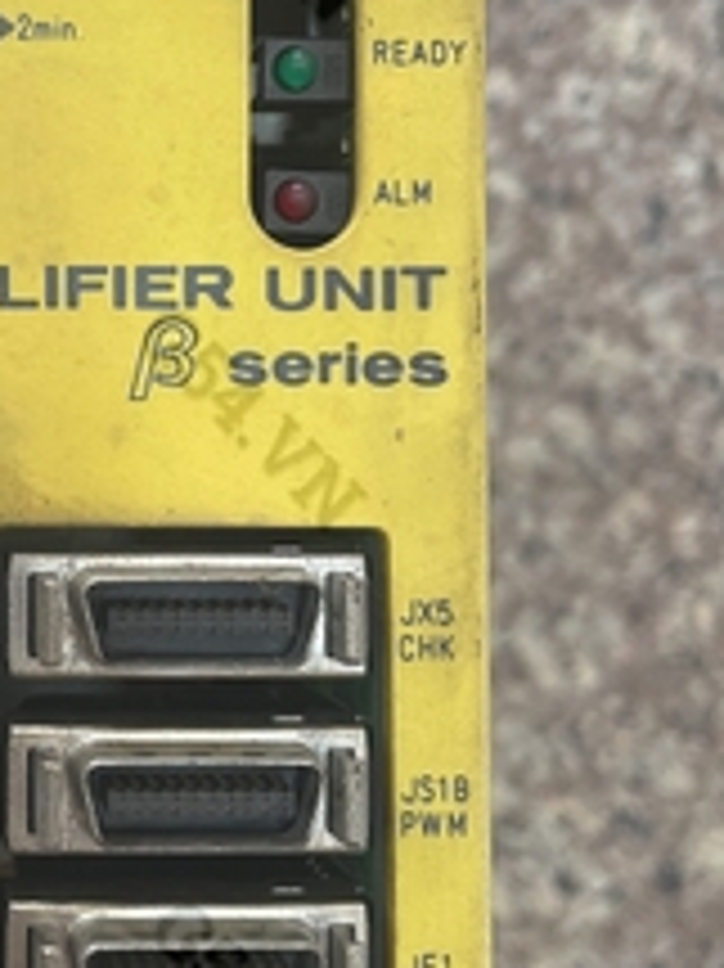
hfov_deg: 24.0
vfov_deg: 33.2
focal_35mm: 58
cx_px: -18
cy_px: 419
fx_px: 1619
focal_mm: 4.2
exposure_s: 1/50
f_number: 1.6
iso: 125
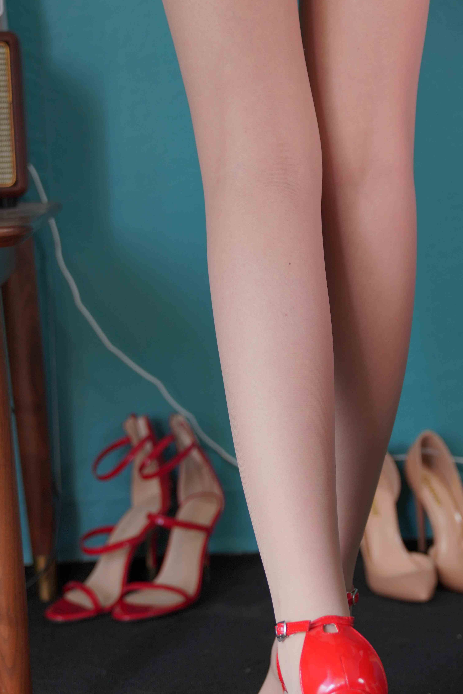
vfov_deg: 26.6
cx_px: 290
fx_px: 1465
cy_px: 306
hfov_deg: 17.9
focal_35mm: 76
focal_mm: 43
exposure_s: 1/200
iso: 320
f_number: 2.8
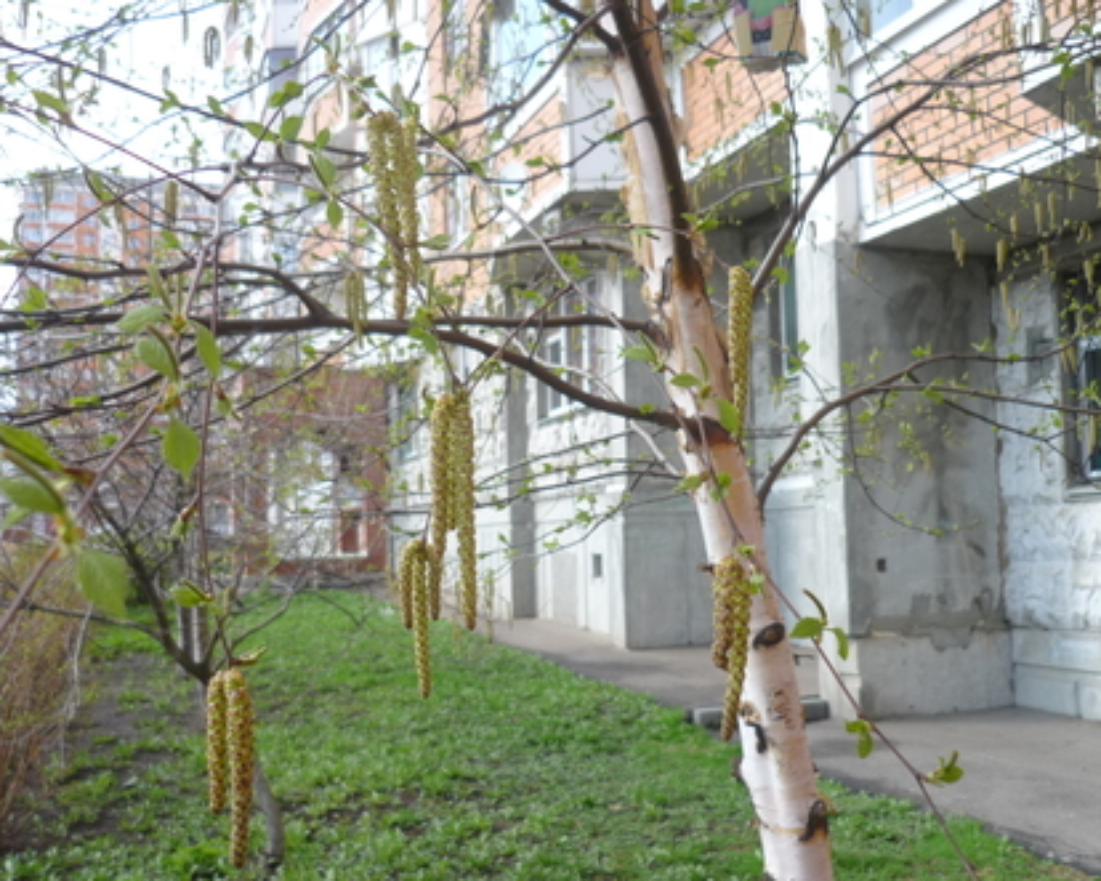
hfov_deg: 51.5
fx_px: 1140
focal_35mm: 35
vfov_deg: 42.2
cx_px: 580
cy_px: 437
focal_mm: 5.5
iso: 100
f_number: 2.8
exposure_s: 1/250
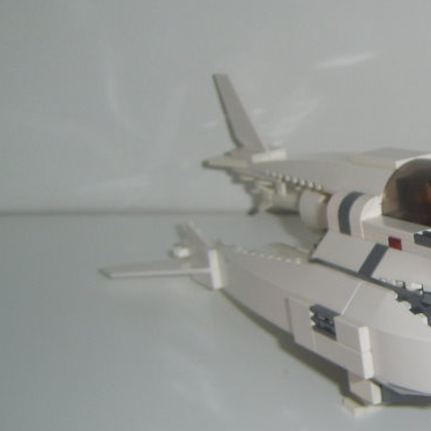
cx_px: 429
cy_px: 192
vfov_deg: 24.0
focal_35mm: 72
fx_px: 1014
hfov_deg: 23.0
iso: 100
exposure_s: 1/30
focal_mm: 7.8
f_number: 2.8
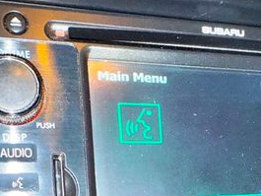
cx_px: 229
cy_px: 226
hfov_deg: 31.8
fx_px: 438
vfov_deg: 23.4
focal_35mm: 58
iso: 100
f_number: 2.2
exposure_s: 1/45
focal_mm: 2.22
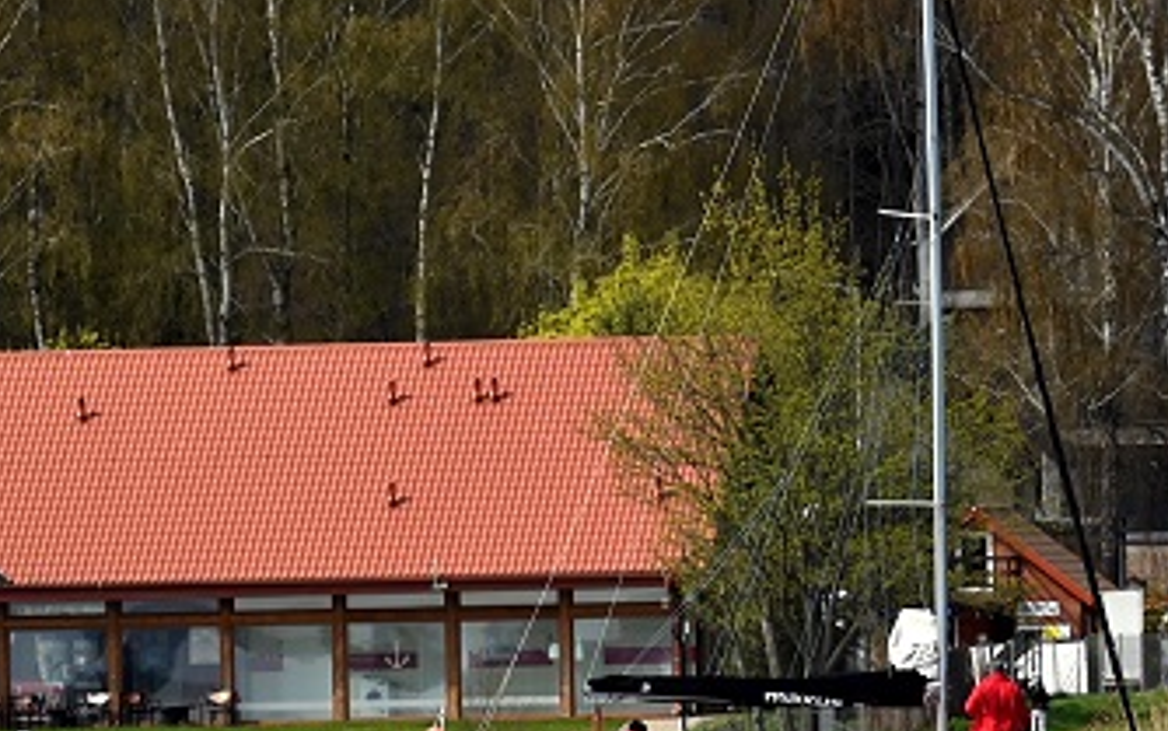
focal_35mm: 559
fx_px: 17800
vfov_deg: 2.4
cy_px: -159
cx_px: 1661
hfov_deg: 3.7
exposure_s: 1/640
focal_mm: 122
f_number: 6.3
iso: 100
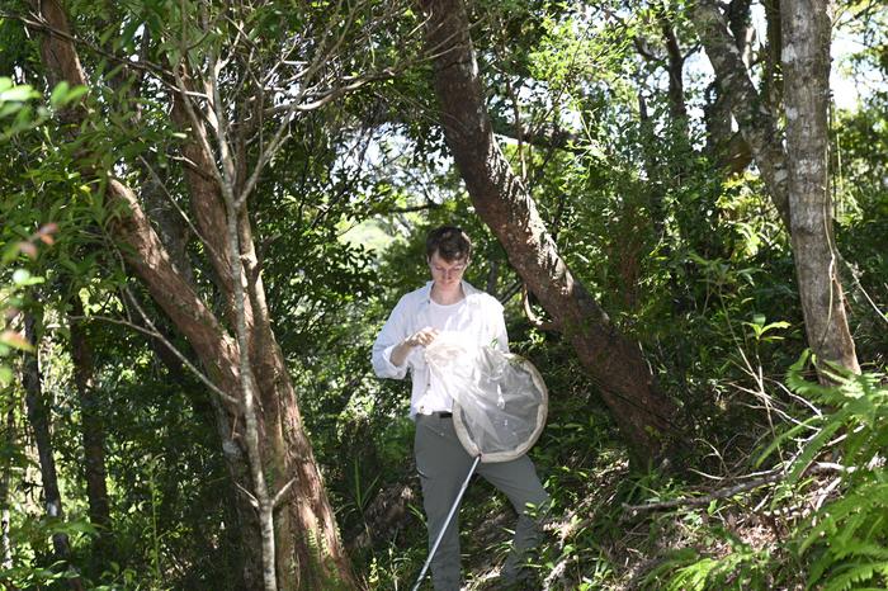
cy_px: 296
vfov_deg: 19.4
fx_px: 1726
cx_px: 444
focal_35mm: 70
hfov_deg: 28.9
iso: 200
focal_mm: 70
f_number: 5
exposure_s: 1/100
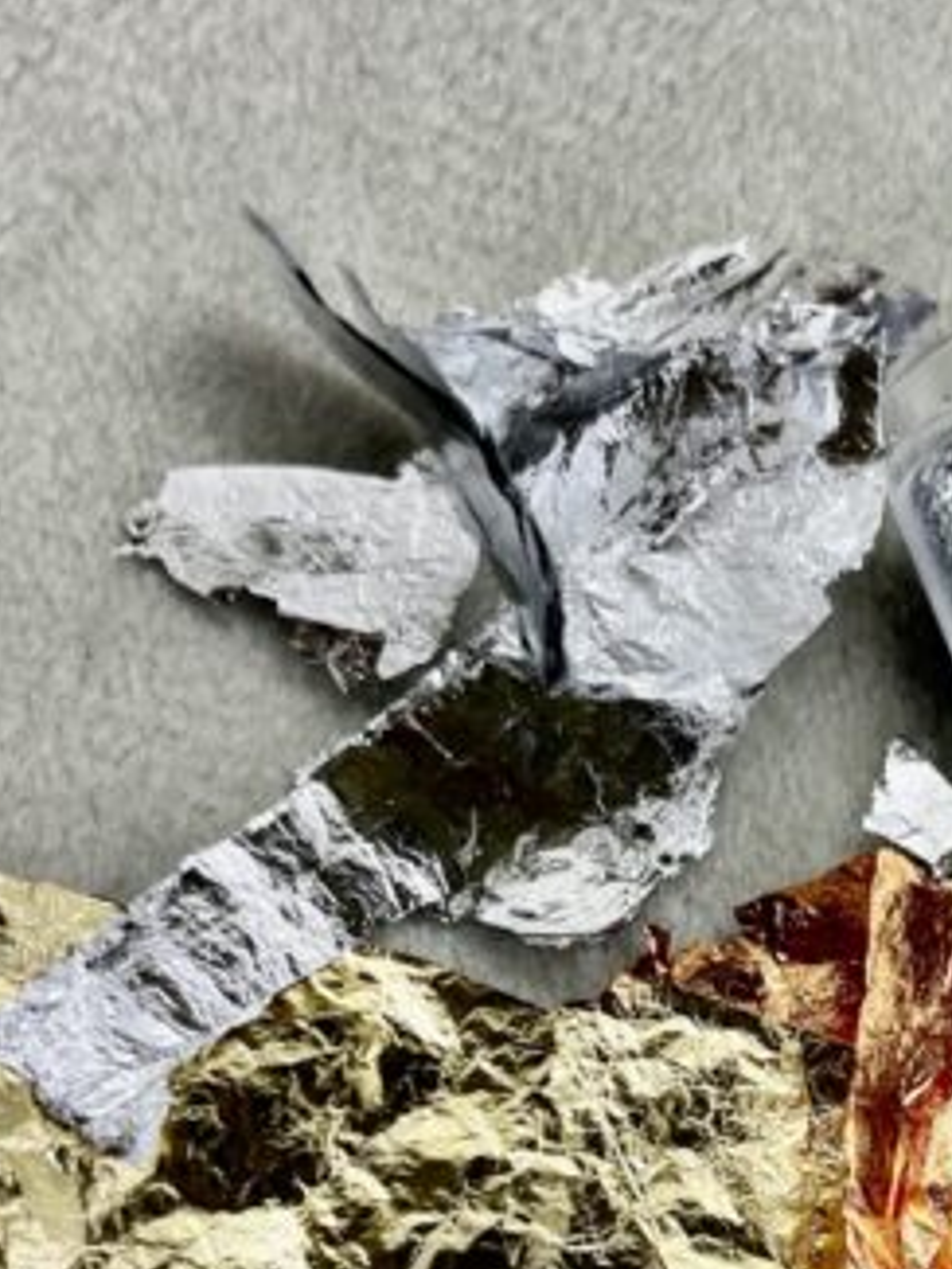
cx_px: 858
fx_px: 2345
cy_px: 1105
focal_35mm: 64
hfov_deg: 22.4
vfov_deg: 29.2
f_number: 1.6
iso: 32
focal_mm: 4.2
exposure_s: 1/166
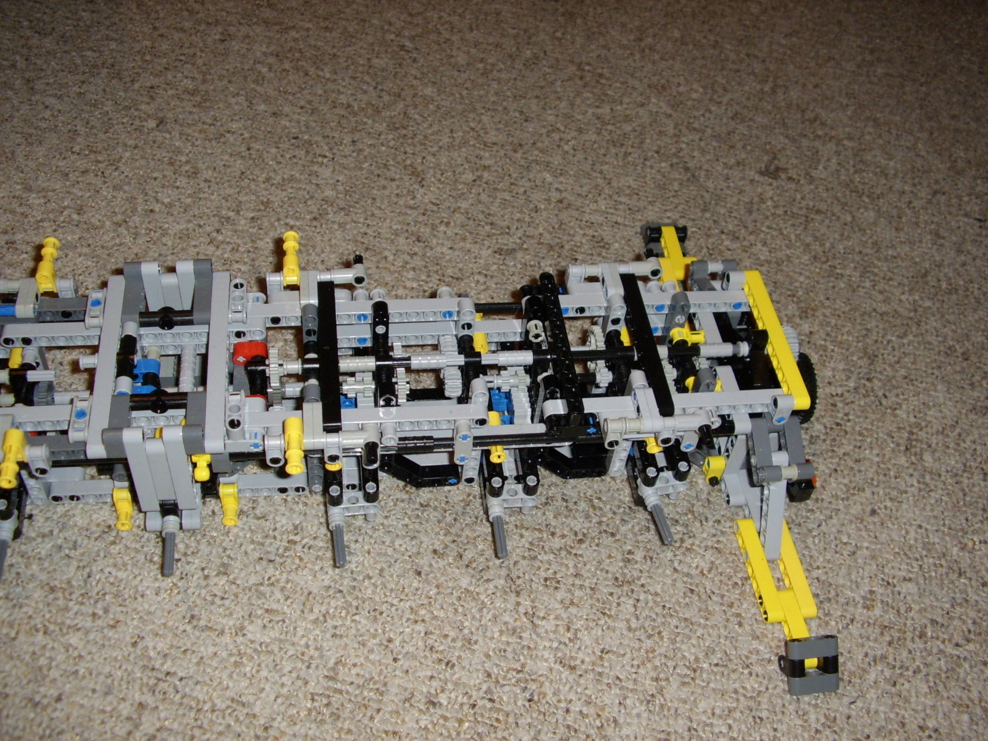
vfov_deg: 46.8
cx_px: 494
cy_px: 370
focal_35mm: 30
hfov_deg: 60.0
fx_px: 856
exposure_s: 1/30
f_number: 2.9
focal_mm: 5.8
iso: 141
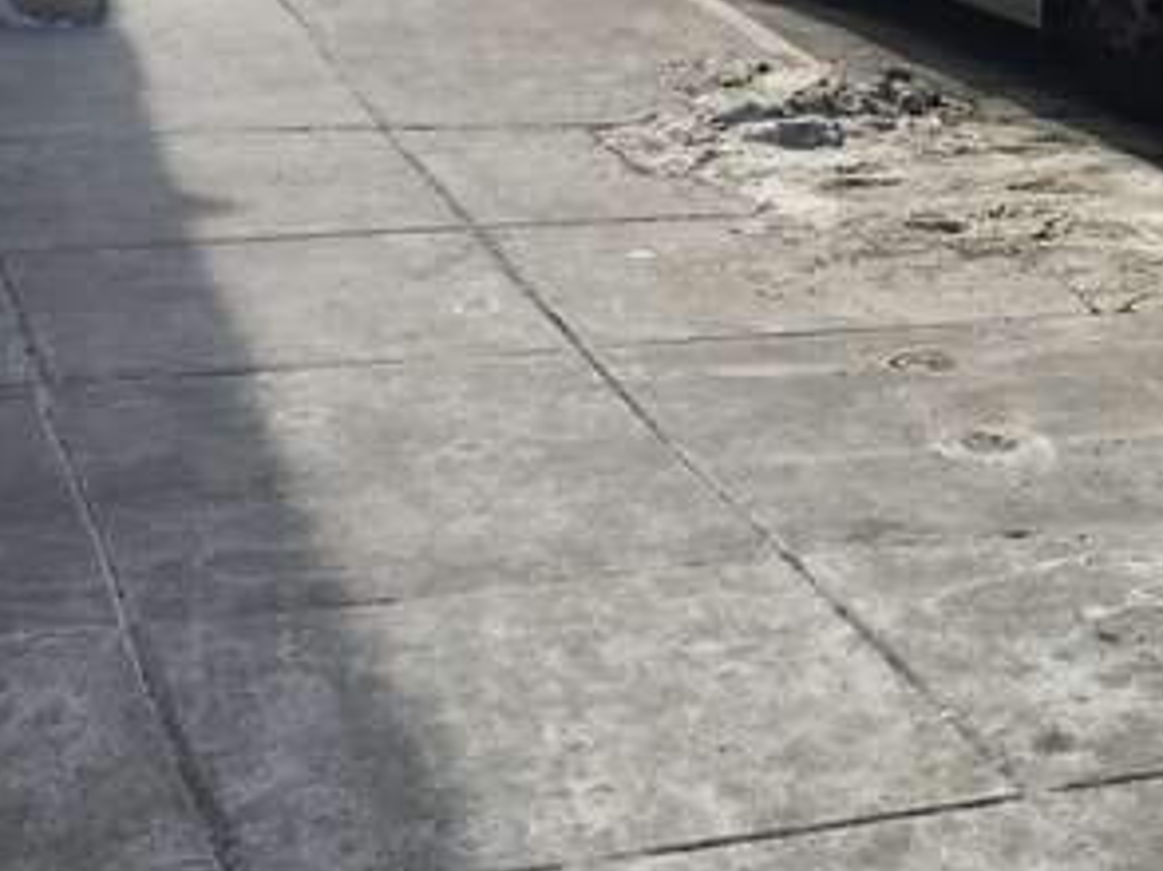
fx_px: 2652
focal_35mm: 79
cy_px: -210
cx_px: 1163
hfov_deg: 23.7
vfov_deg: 17.6
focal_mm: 4.15
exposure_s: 1/836
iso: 25
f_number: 2.2
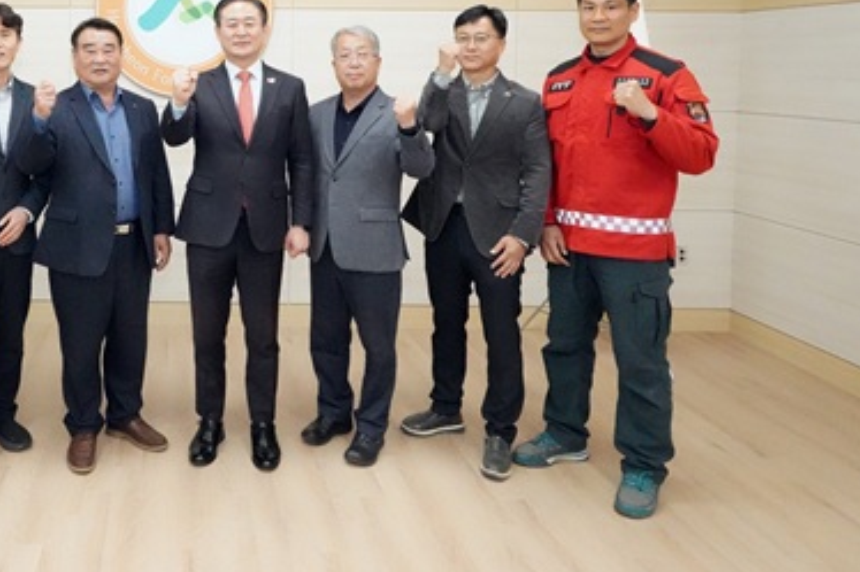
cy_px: 84
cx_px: 172
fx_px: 788
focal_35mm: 33
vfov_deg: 37.9
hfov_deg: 53.5
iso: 25600
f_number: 14
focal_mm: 19
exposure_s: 1/250
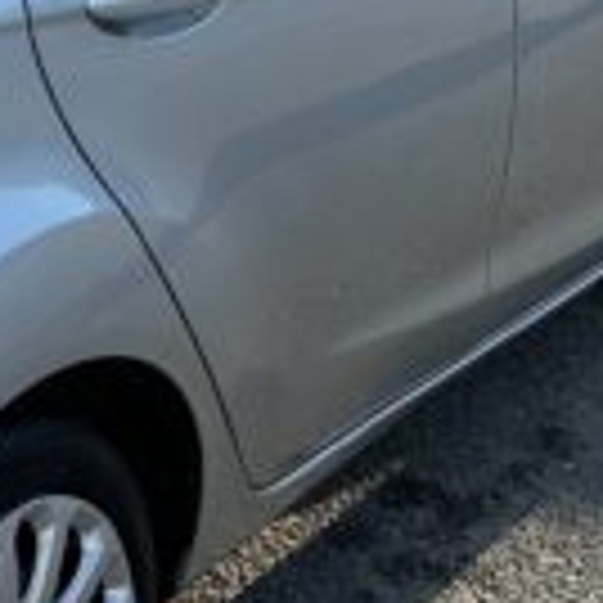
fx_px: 2503
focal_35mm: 127
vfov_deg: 13.6
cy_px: 50
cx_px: -27
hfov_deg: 13.5
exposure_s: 1/1040
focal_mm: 6.86
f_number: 1.78
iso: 80
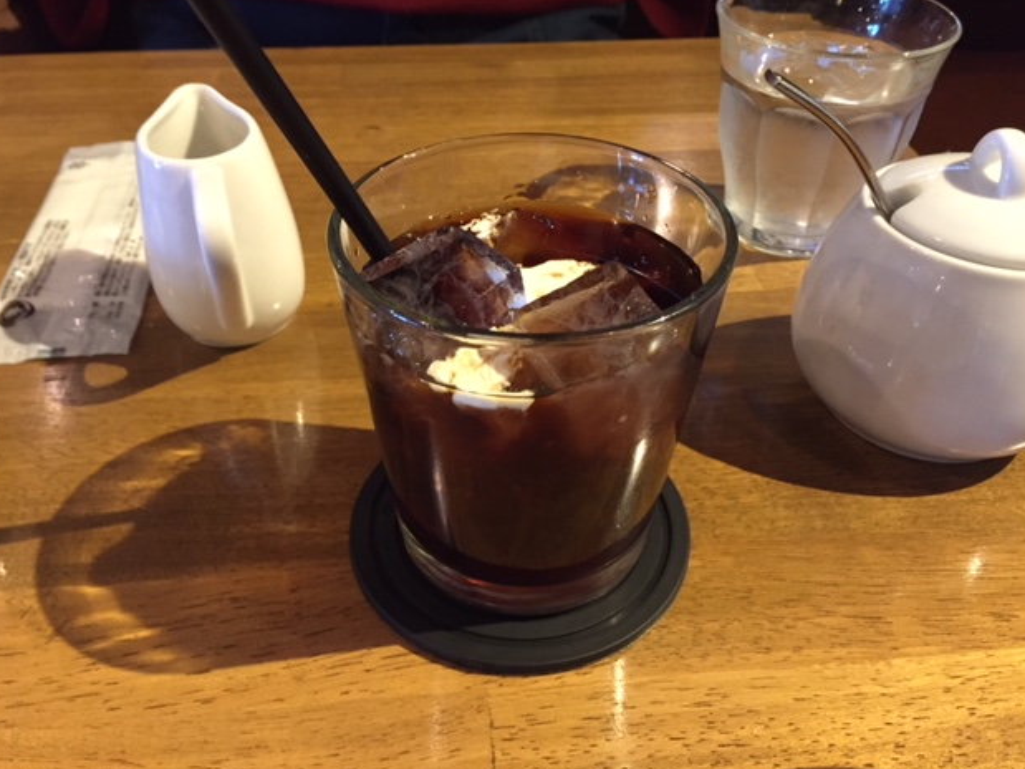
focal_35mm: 30
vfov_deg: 46.8
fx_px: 888
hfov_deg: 60.0
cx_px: 508
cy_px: 381
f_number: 2.2
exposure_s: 1/30
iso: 250
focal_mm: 4.15
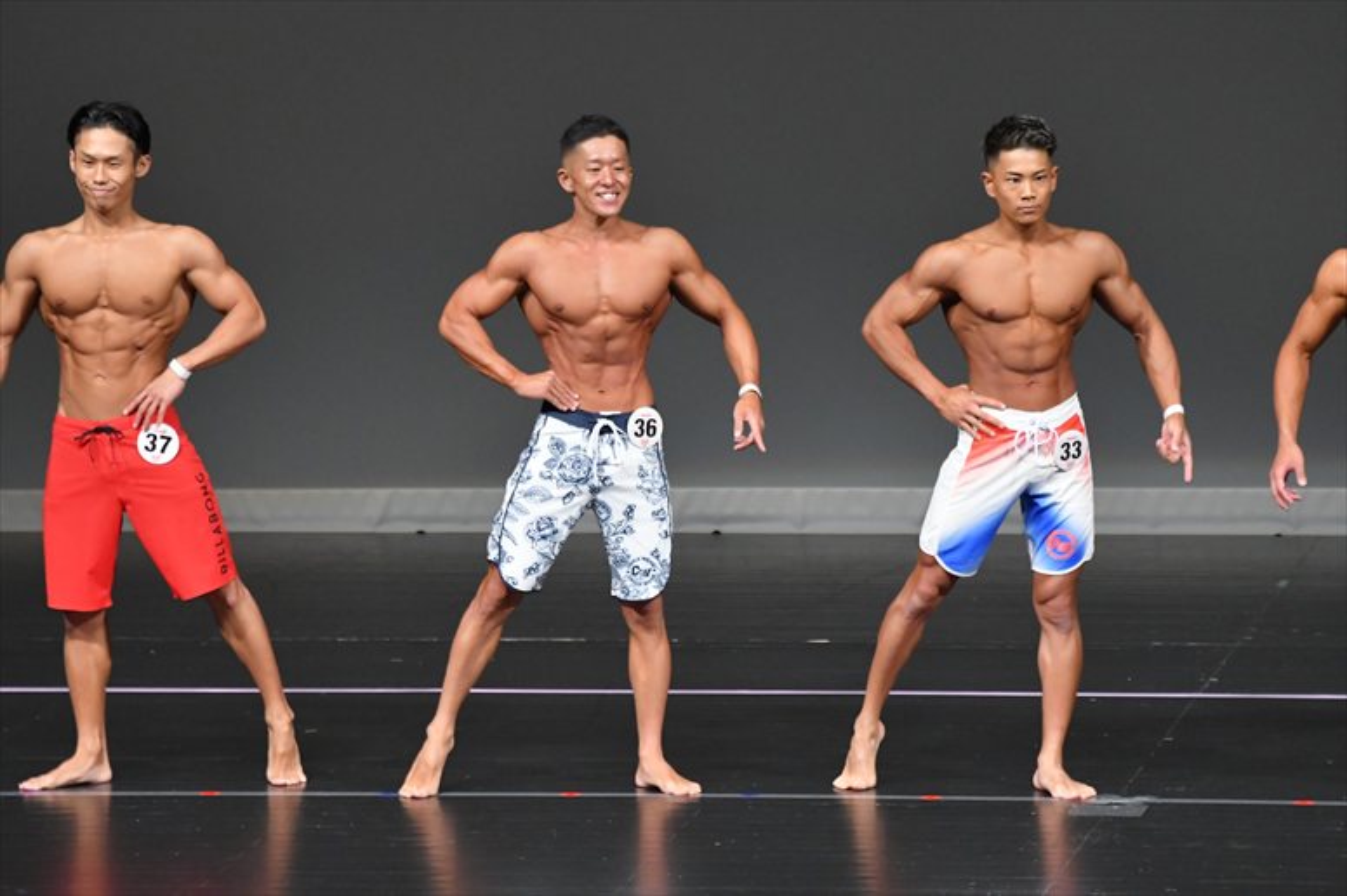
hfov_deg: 6.5
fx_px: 11781
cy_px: 448
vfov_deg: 4.4
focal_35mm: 315
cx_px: 674
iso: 4000
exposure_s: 1/400
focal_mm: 210
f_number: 5.6
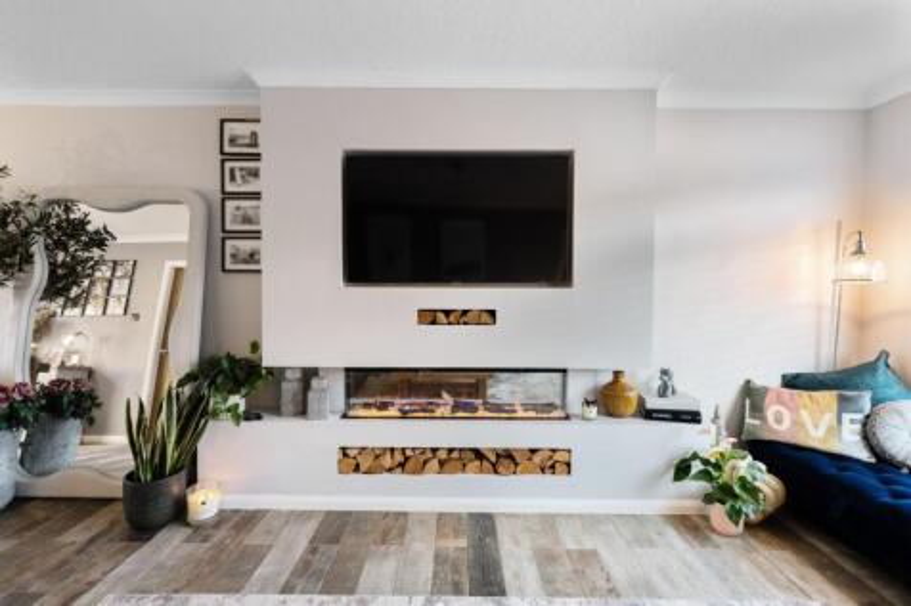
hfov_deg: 96.8
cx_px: 456
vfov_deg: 73.7
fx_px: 405
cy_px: 303
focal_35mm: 16
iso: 640
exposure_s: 1/30
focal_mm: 16
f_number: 5.6
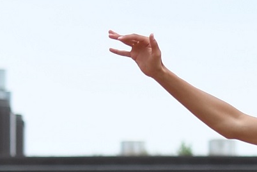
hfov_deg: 5.6
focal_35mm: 363
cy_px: 270
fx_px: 2591
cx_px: 380
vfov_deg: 3.8
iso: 200
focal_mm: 70
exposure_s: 1/1000
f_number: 3.5
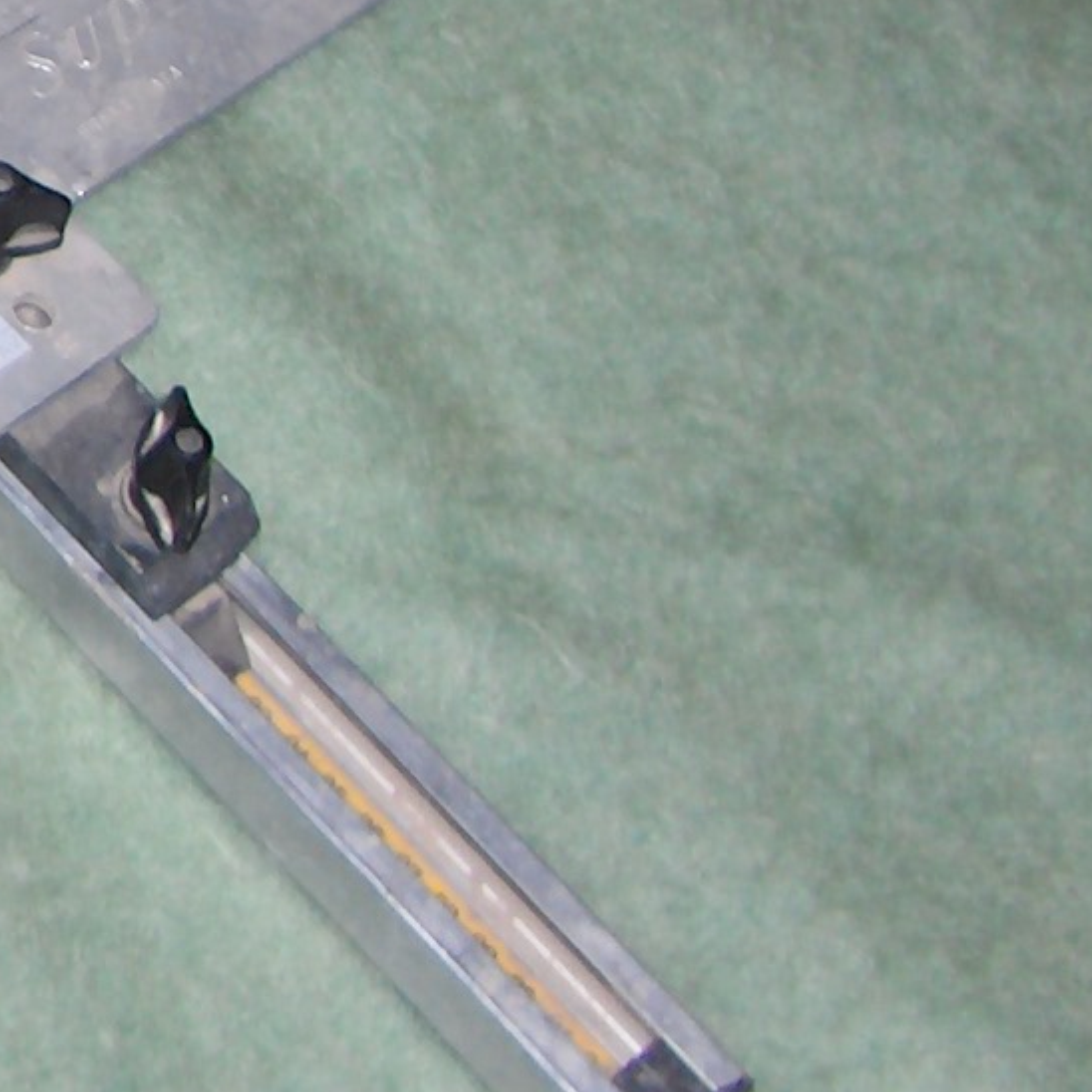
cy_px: -72
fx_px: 4640
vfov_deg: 13.2
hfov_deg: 12.3
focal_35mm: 130
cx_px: -899
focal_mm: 5.8
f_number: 2.6
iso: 100
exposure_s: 1/60
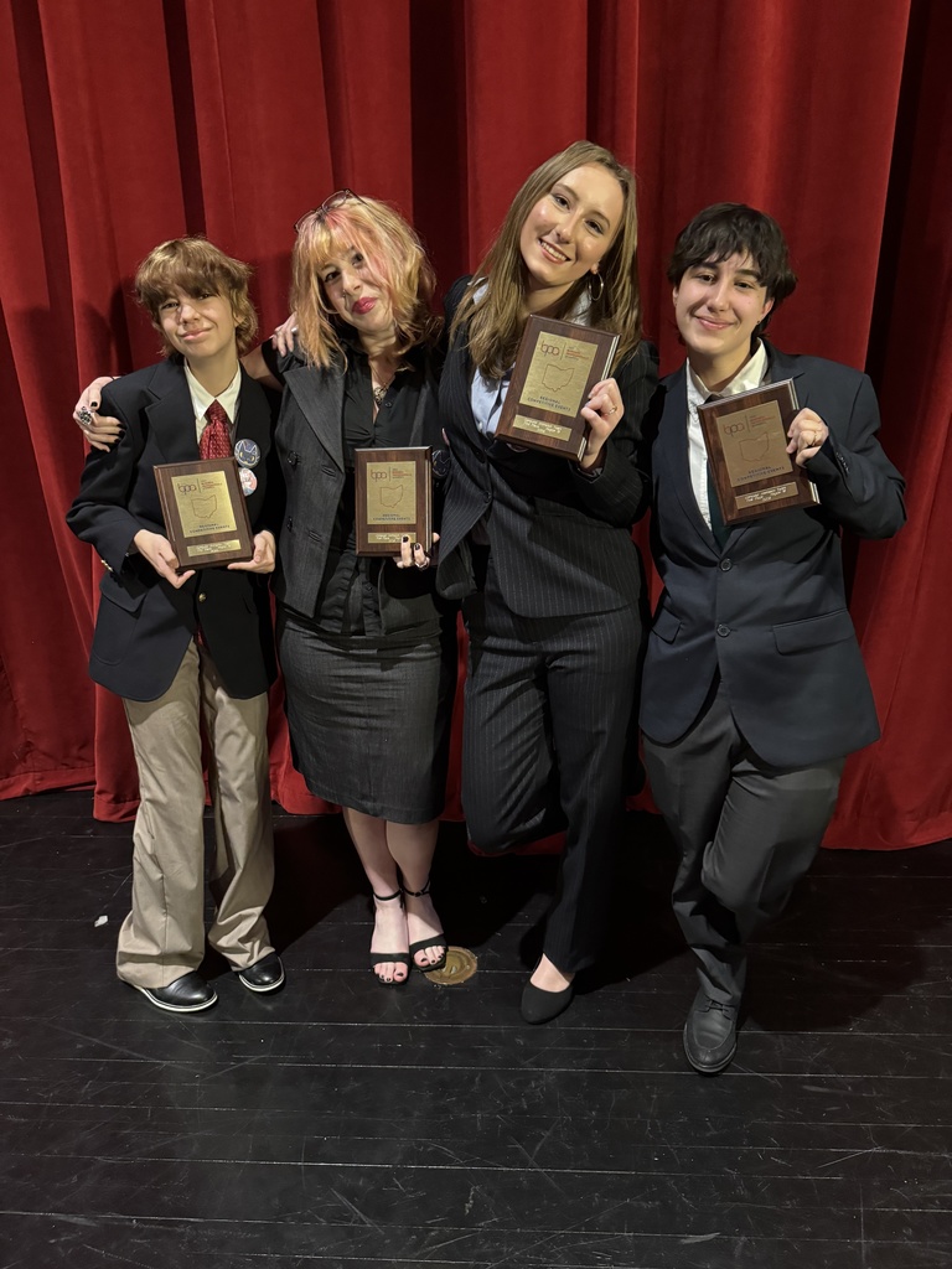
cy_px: 634
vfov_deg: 71.6
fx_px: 880
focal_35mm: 24
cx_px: 476
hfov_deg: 56.8
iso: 500
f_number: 1.78
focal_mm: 6.76
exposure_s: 1/59
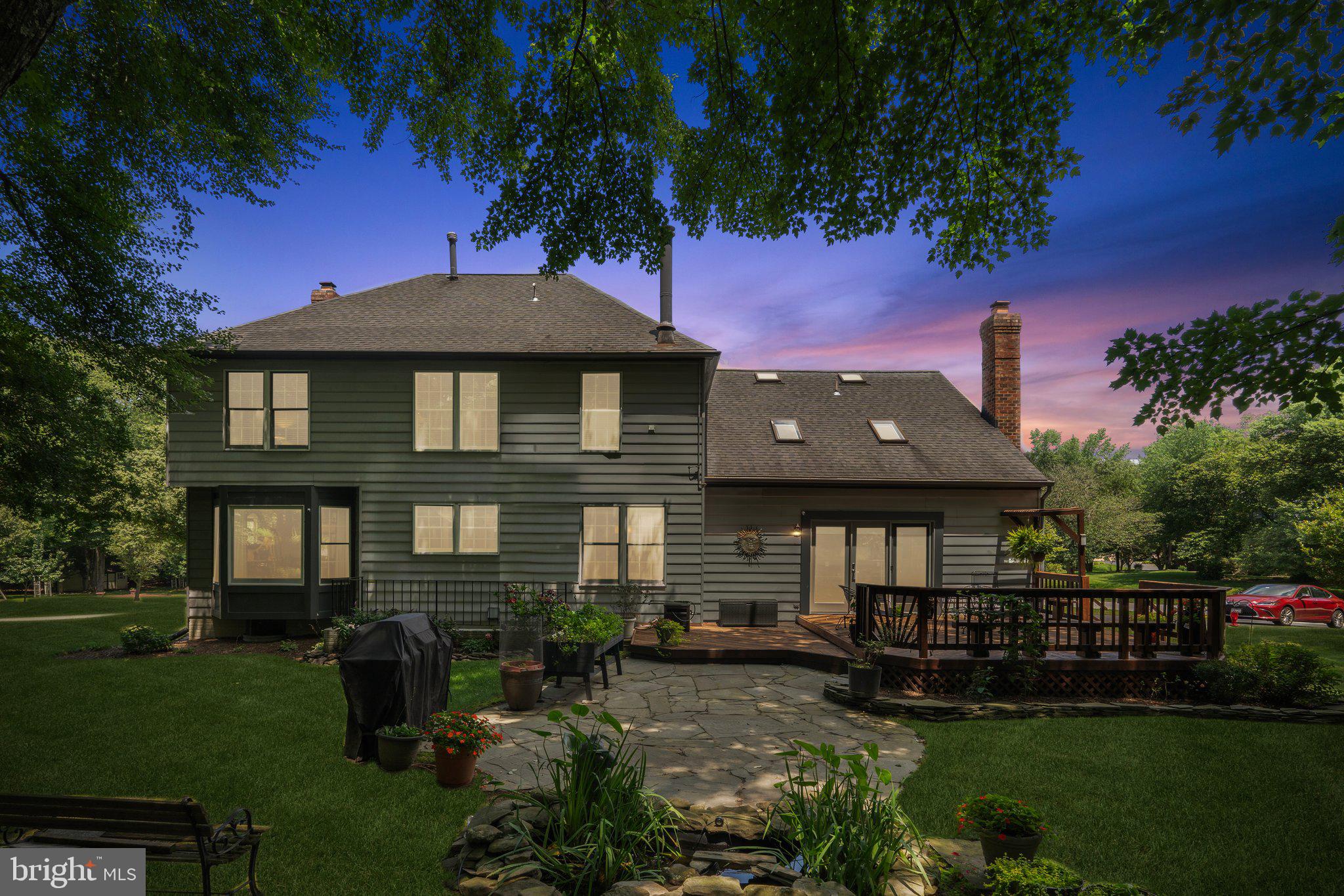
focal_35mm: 18
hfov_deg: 91.6
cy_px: 448
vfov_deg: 68.9
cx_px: 672
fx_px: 653
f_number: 11
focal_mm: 17.5
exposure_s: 1/80
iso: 125
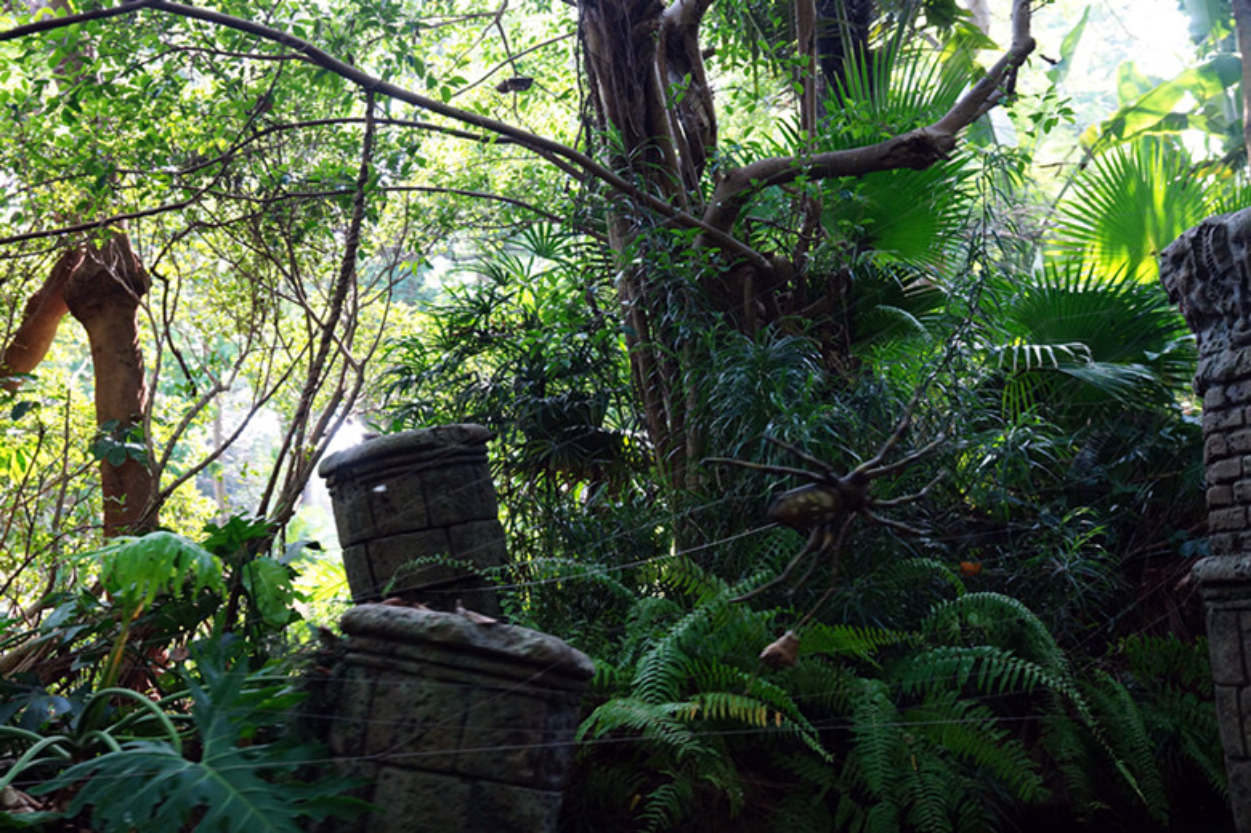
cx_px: 626
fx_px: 1354
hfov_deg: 49.6
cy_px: 416
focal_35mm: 39
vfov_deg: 34.2
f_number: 4
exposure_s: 1/60
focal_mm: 26
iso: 800
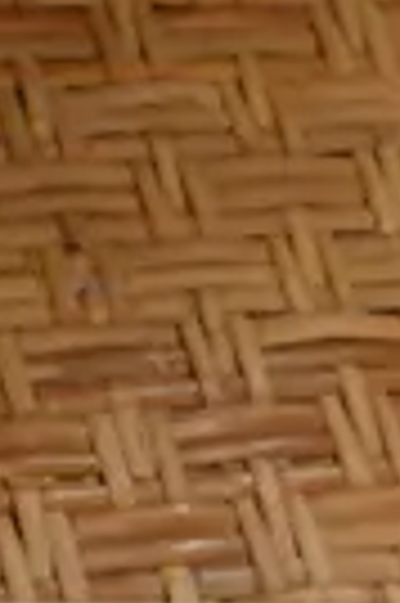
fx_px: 5063
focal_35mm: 303
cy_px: -1242
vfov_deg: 6.2
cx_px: -348
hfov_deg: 4.5
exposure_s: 1/60
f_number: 4.1
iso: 500
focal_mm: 19
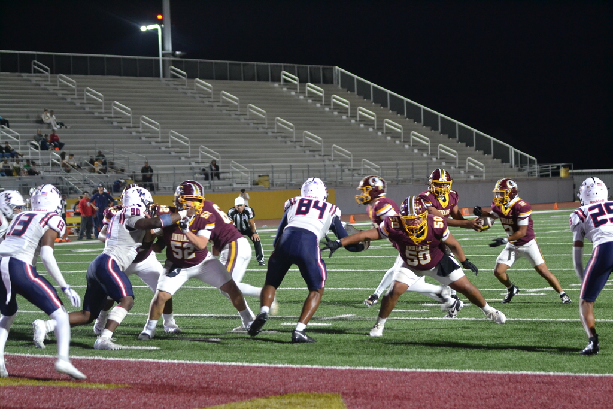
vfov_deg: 13.0
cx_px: 306
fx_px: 1788
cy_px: 204
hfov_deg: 19.5
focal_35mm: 105
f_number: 2.8
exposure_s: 1/125
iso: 1400
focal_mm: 70
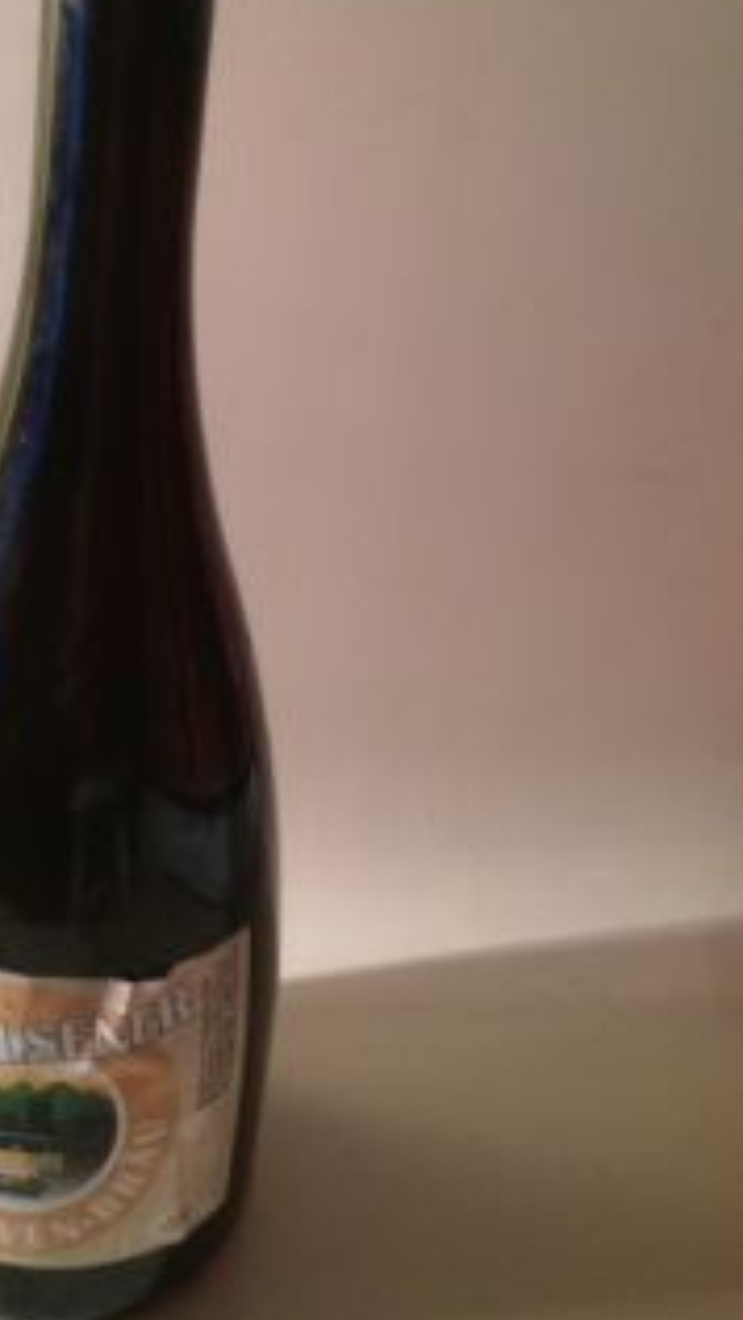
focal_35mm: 40
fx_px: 1399
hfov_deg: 28.9
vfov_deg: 50.1
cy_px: 510
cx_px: 125
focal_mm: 4.15
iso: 200
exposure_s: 1/33
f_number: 2.2
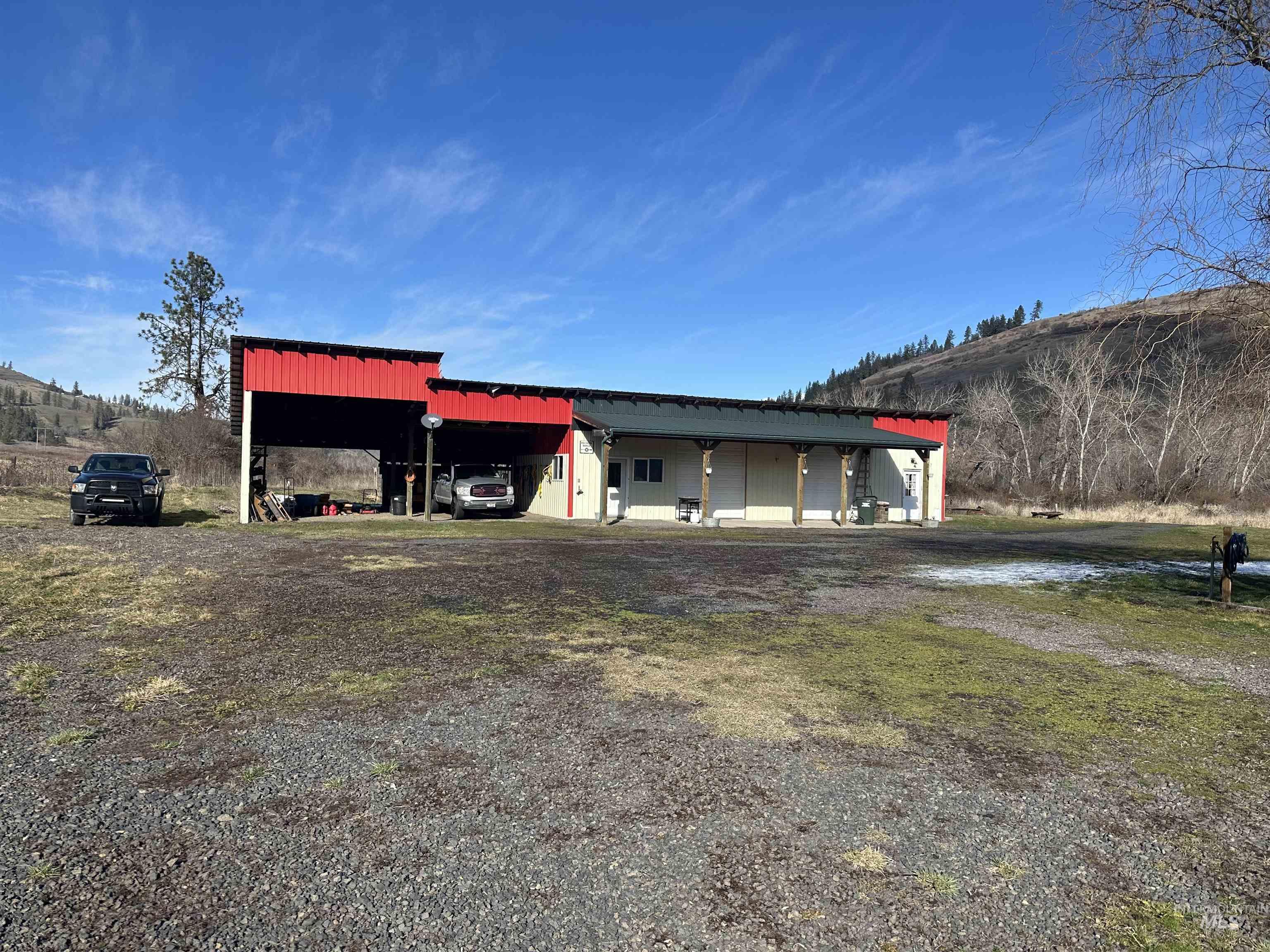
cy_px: 476
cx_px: 635
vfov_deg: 56.8
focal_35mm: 24
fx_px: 881
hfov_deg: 71.6
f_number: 1.78
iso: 80
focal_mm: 6.86
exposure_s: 1/4016
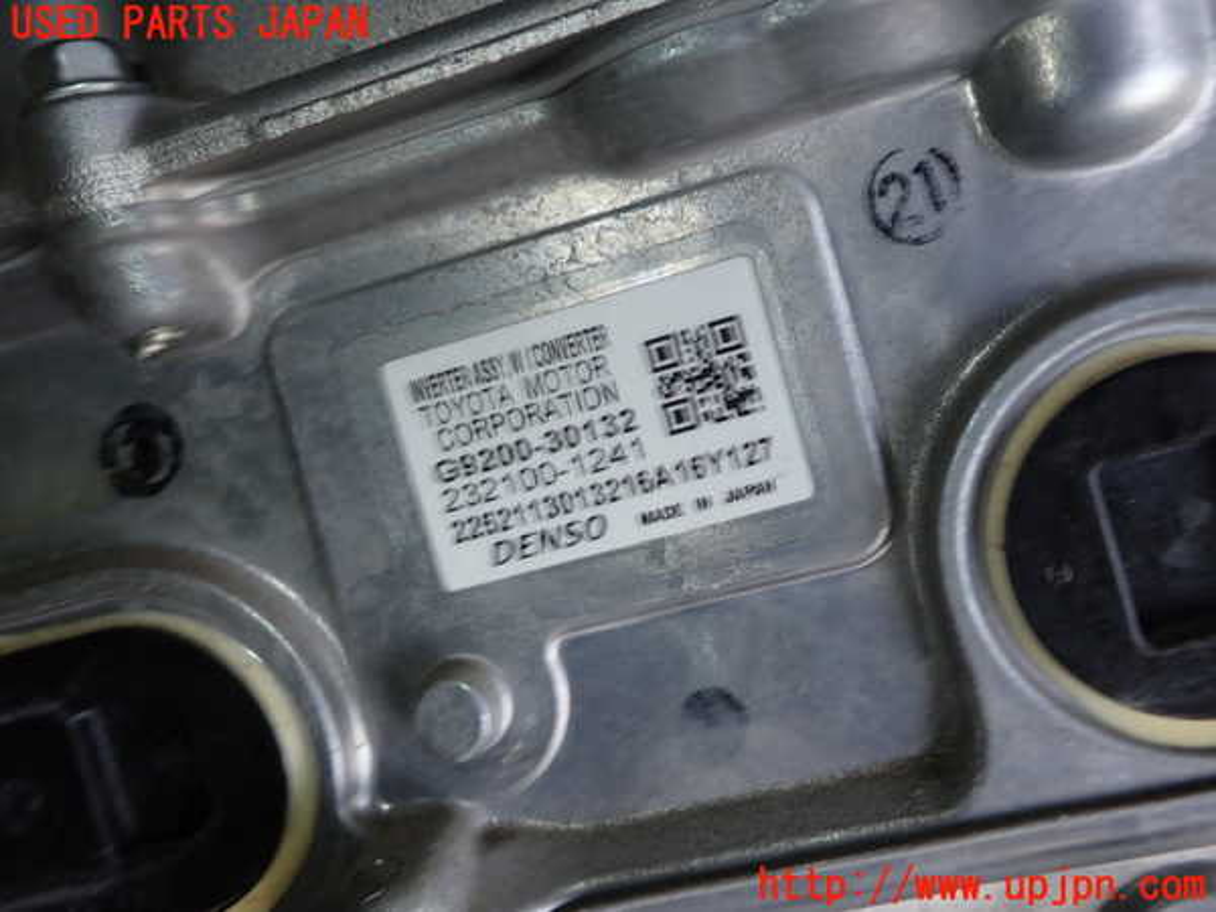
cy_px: 456
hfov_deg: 56.8
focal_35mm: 32
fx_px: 1124
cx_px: 608
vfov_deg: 44.2
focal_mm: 5.79
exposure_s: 1/30
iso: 100
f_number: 7.1
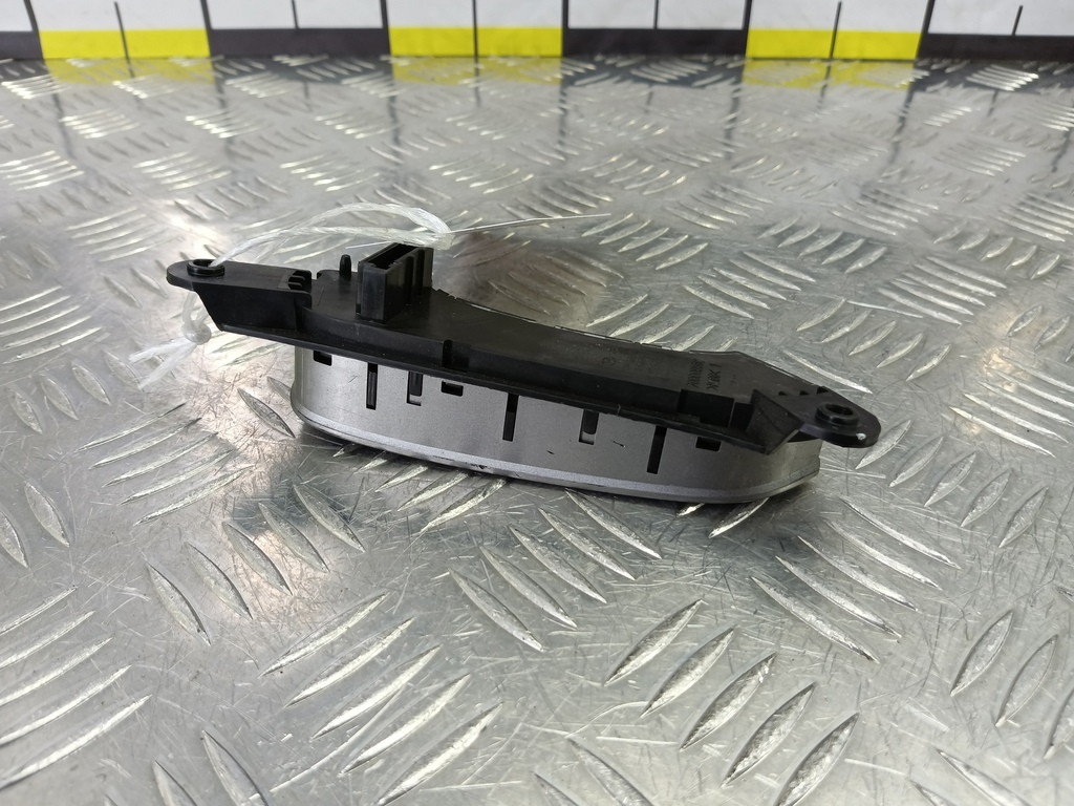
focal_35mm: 23
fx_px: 714
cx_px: 537
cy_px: 403
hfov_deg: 73.9
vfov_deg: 58.9
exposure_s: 1/50
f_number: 1.6
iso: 153
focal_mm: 4.11
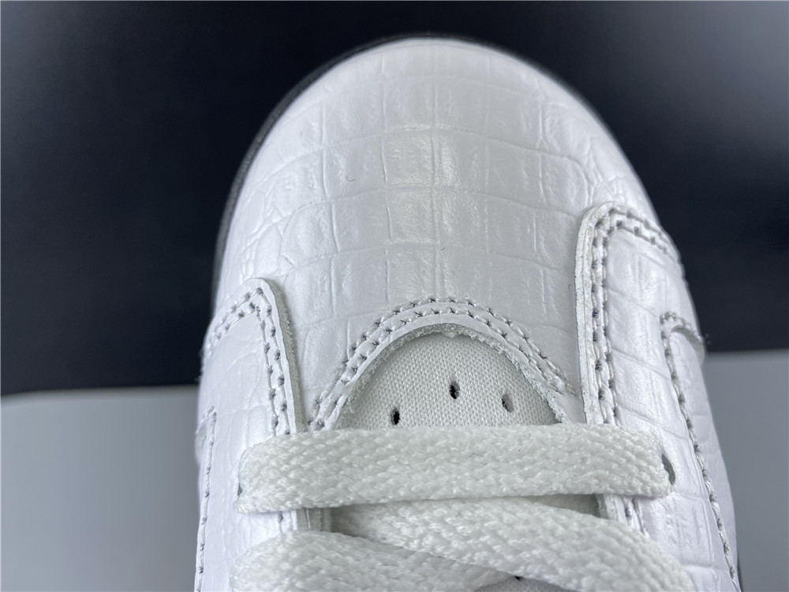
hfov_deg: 67.3
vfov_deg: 53.1
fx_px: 593
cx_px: 394
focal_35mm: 26
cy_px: 296
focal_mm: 4.25
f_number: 1.8
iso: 40
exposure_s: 1/100
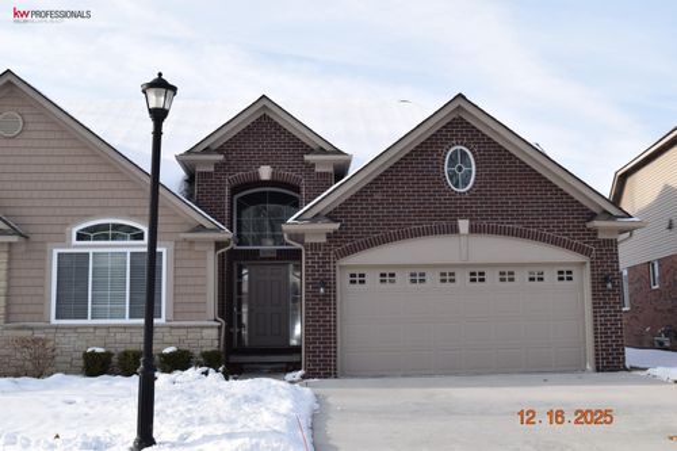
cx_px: 338
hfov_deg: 47.9
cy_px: 226
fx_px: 761
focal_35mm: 40
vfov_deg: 33.0
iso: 100
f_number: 9
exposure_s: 1/200
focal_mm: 27
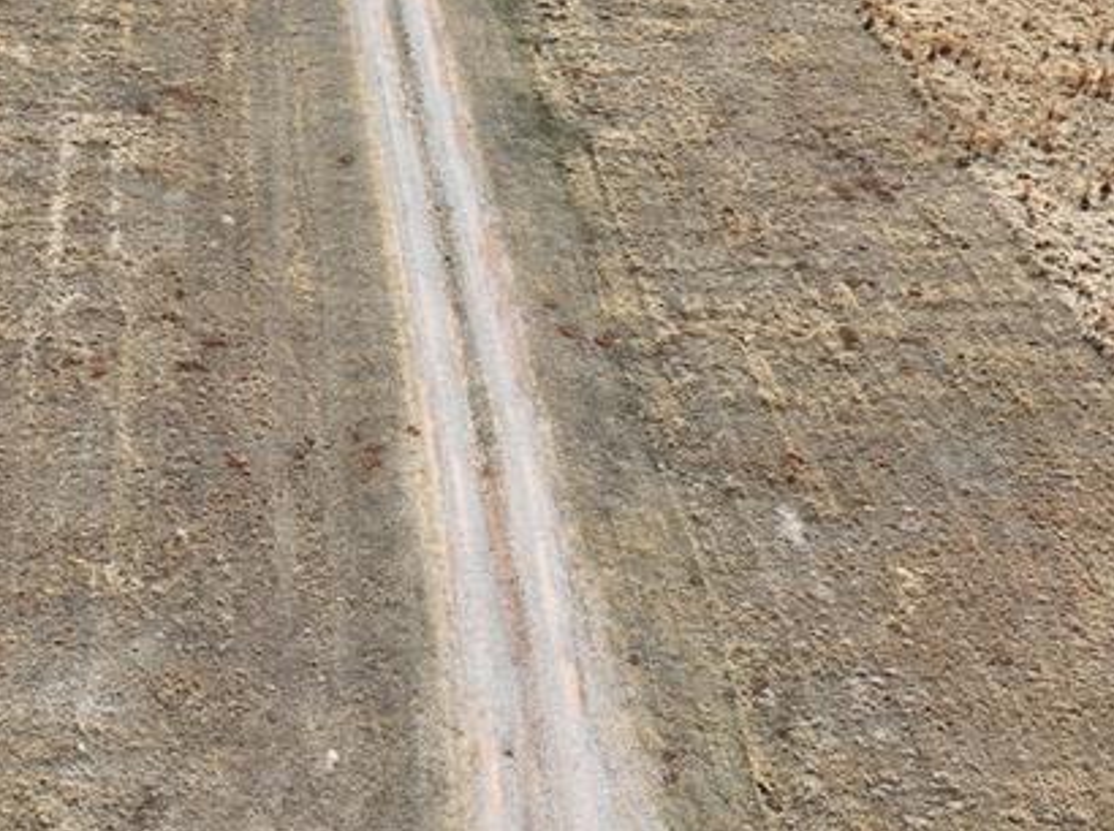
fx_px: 1928
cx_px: 250
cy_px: 117
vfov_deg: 23.8
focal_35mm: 60
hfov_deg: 31.5
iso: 100
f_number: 2.8
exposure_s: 1/1600
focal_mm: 12.29
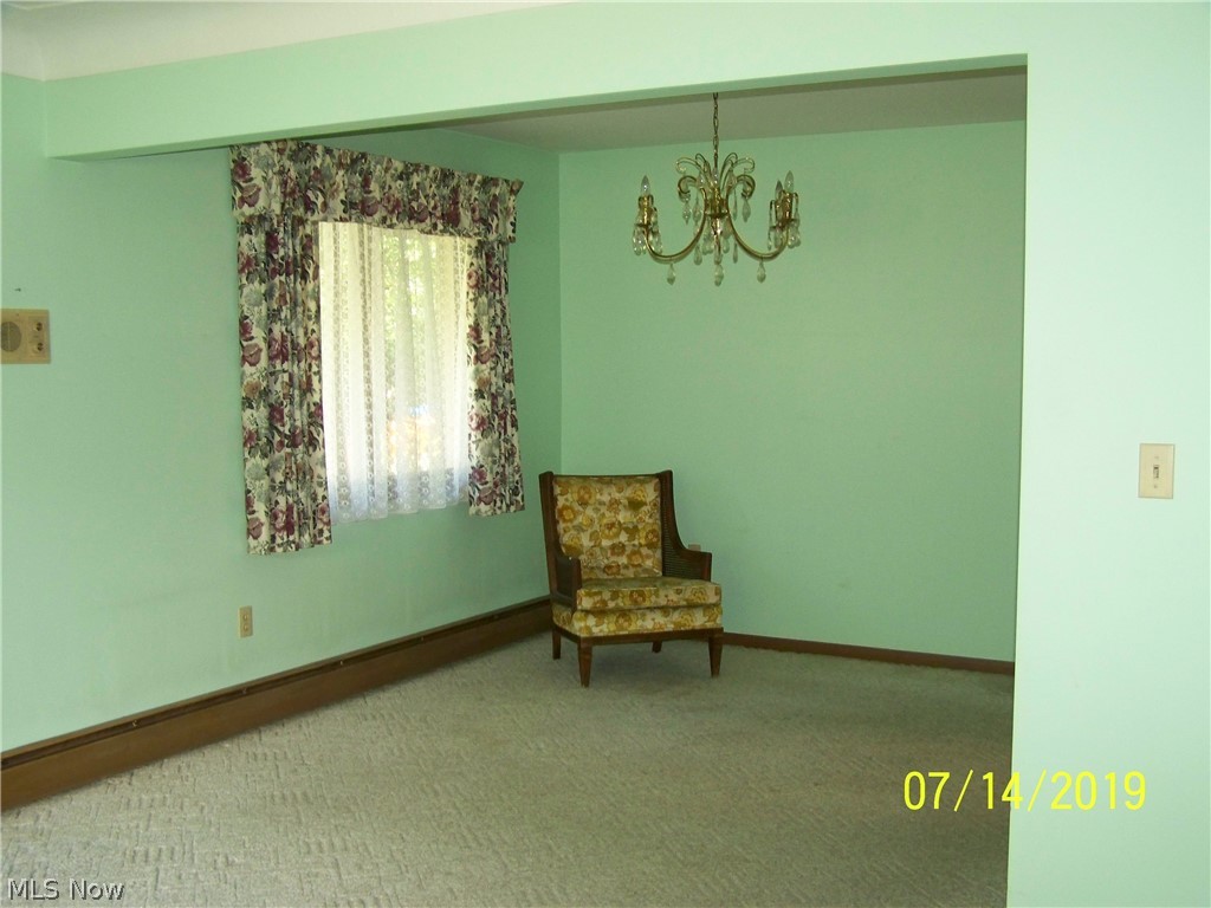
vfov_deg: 37.7
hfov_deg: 49.0
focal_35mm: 38
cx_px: 606
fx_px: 1329
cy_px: 454
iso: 200
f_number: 2.8
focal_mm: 6.3
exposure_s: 1/30
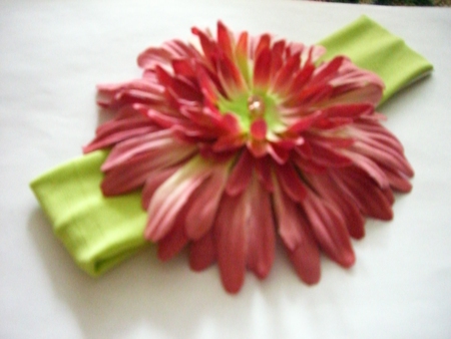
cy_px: 170
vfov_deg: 37.8
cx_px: 226
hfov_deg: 49.0
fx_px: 495
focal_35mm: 38
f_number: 2.7
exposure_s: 1/20
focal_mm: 6.2
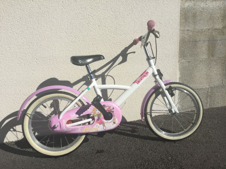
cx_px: 113
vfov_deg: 45.4
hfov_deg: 58.4
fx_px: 202
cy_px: 84
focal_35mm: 31
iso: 25
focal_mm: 3.3
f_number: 2.4
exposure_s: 1/2915
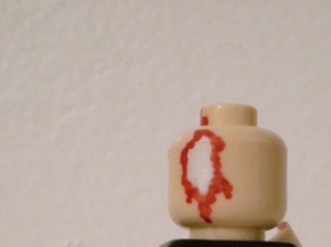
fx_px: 1003
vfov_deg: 13.6
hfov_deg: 18.7
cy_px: 322
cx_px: 218
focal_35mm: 105
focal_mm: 6.3
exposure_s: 1/8
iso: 508
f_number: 3.1
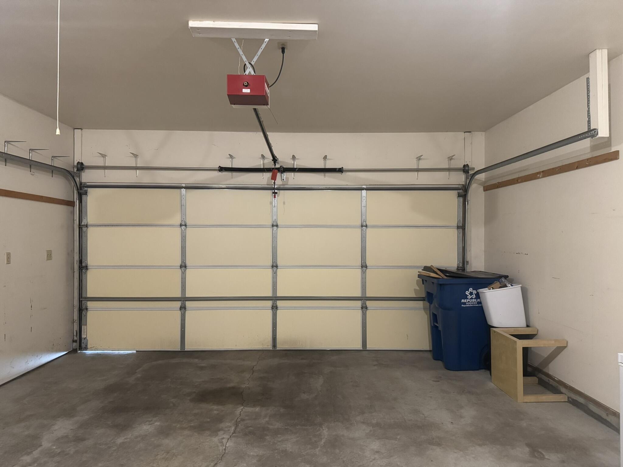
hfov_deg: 71.6
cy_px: 234
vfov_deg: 56.8
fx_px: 432
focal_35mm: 24
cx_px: 312
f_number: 1.78
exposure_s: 1/60
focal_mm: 6.76
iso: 800
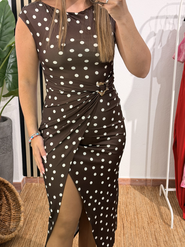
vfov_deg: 39.7
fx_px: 342
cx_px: 92
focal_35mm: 48
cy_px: 124
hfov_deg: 30.3
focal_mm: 6.76
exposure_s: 1/100
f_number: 1.78
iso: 100
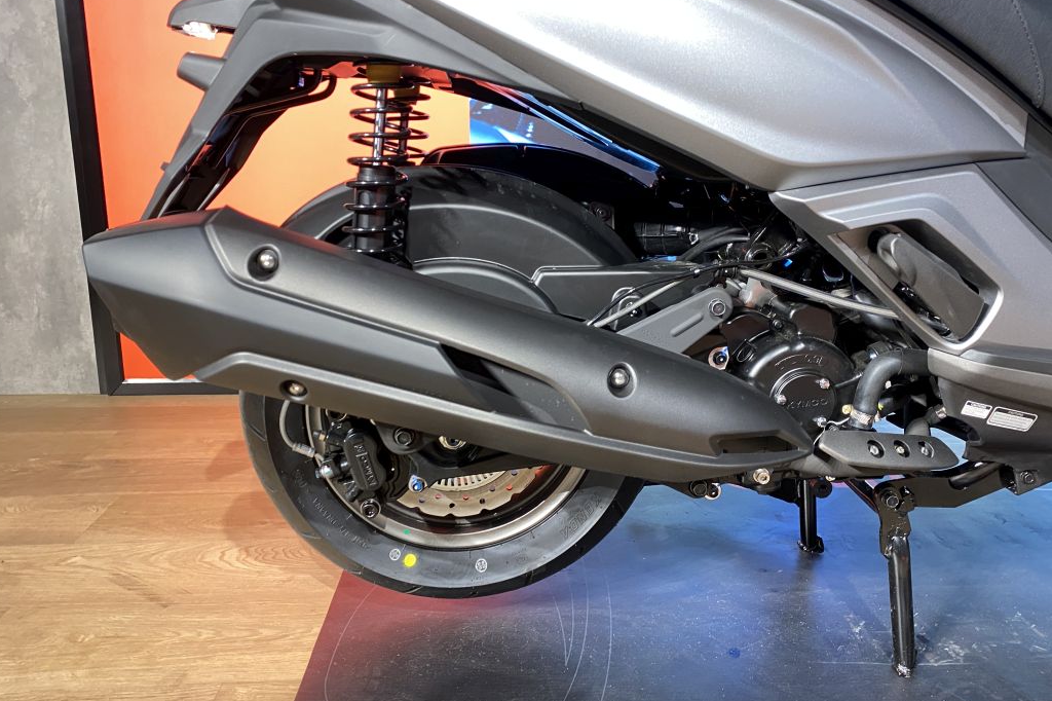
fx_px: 818
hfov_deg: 65.5
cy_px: 344
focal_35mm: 28
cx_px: 530
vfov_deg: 46.4
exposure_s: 1/50
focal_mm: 4.25
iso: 250
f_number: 1.8
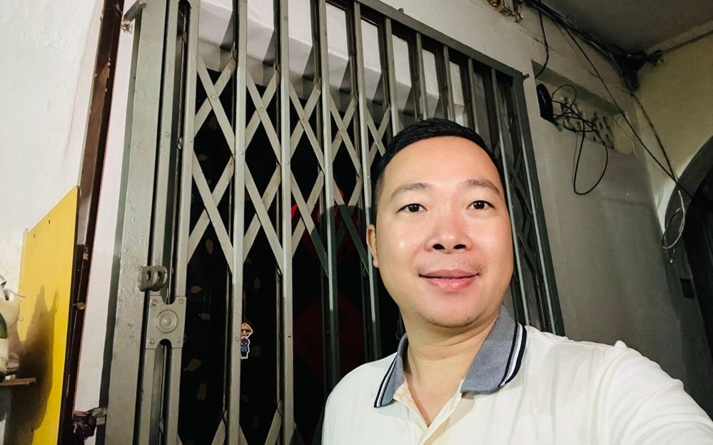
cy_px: 193
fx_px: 486
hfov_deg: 72.5
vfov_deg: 49.1
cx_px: 364
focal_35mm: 25
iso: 800
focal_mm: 2.71
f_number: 2.2
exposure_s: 1/17
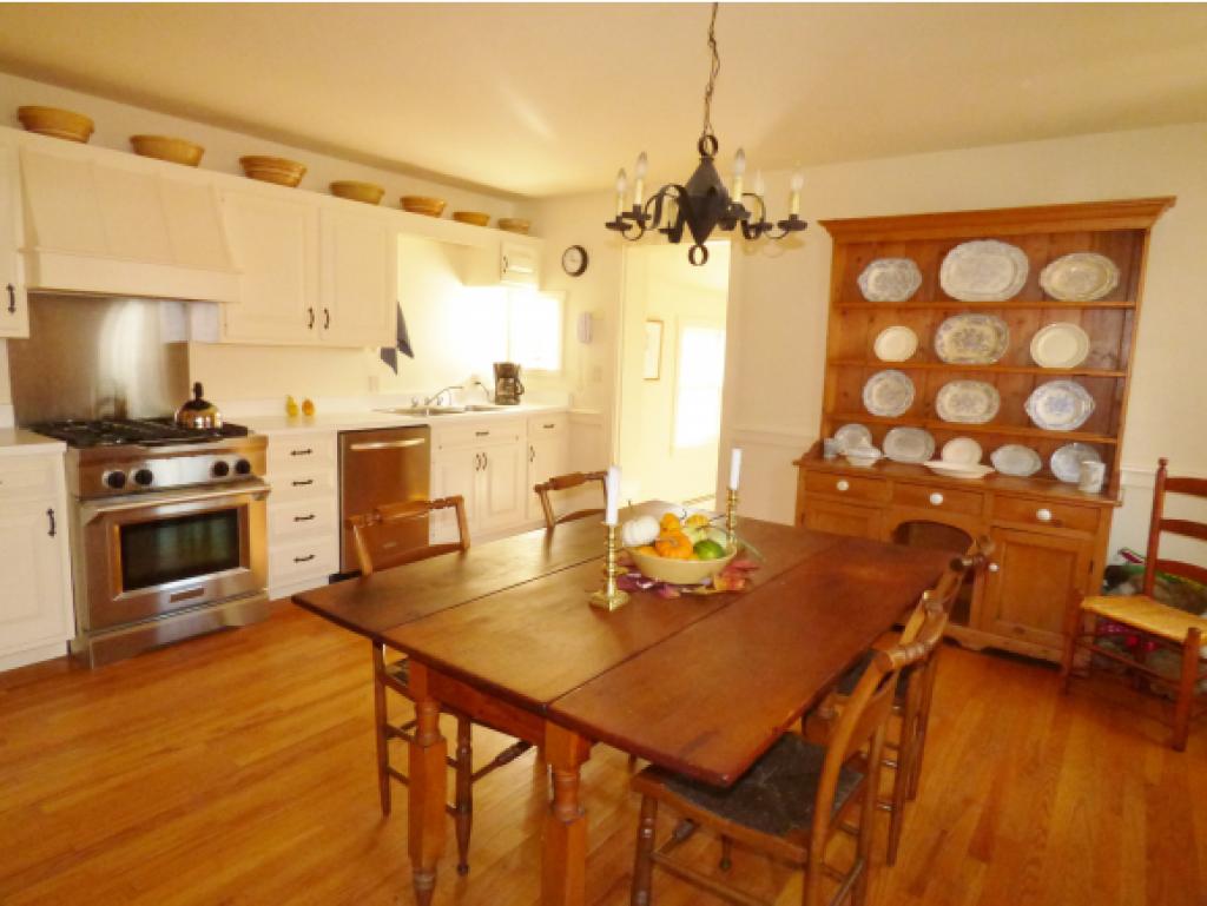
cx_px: 604
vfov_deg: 66.0
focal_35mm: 20
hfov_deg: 81.7
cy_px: 453
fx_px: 698
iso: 800
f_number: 4.5
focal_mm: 3.58
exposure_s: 1/60
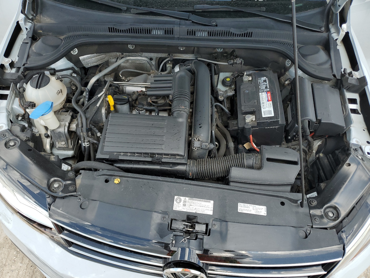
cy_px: 139
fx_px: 278
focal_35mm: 26
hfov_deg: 67.3
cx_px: 185
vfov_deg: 53.1
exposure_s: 1/1000
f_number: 1.5
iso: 50
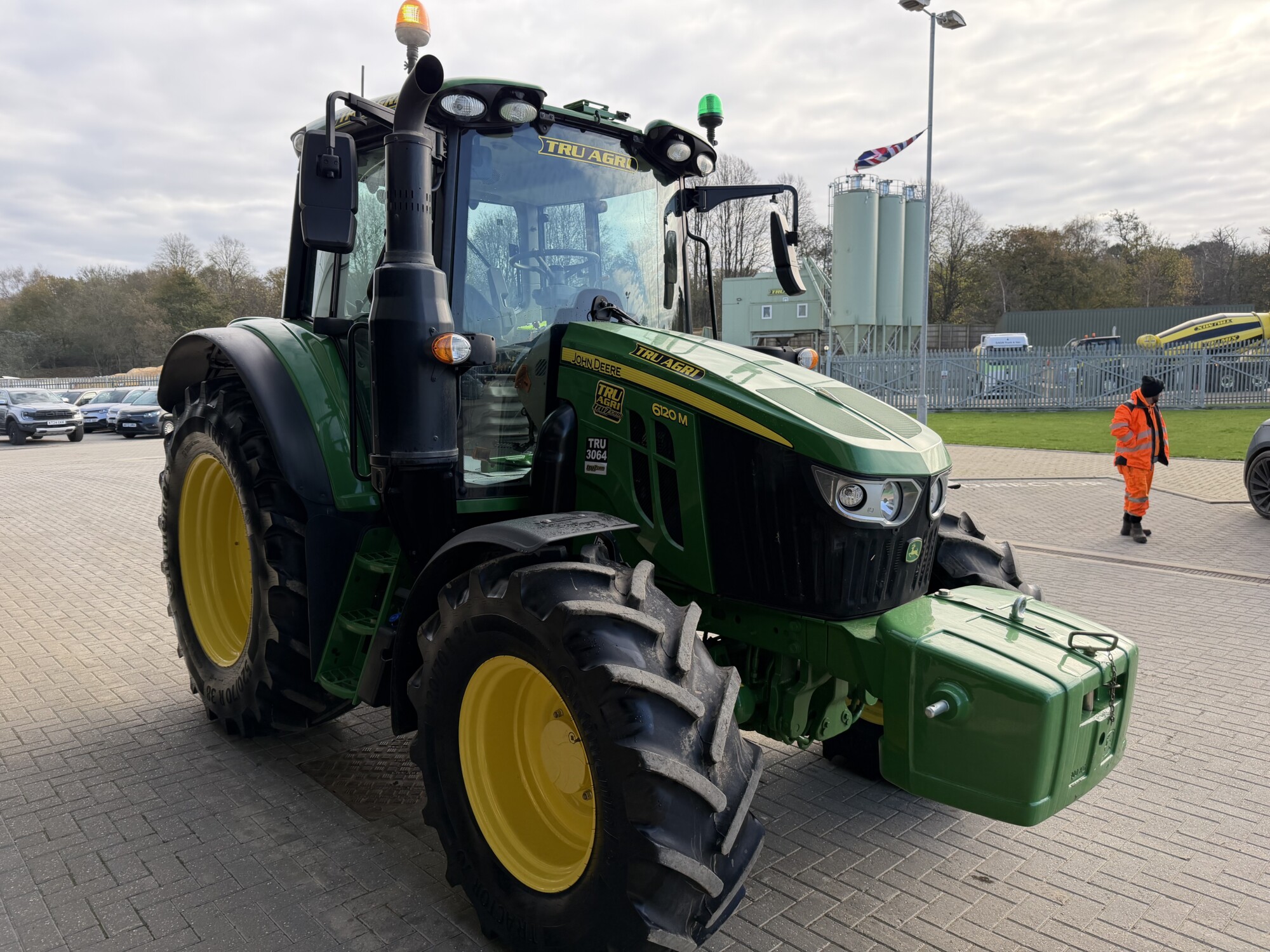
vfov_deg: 56.8
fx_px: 881
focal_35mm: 24
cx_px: 635
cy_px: 476
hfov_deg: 71.6
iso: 100
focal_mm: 6.76
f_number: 1.78
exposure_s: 1/1250
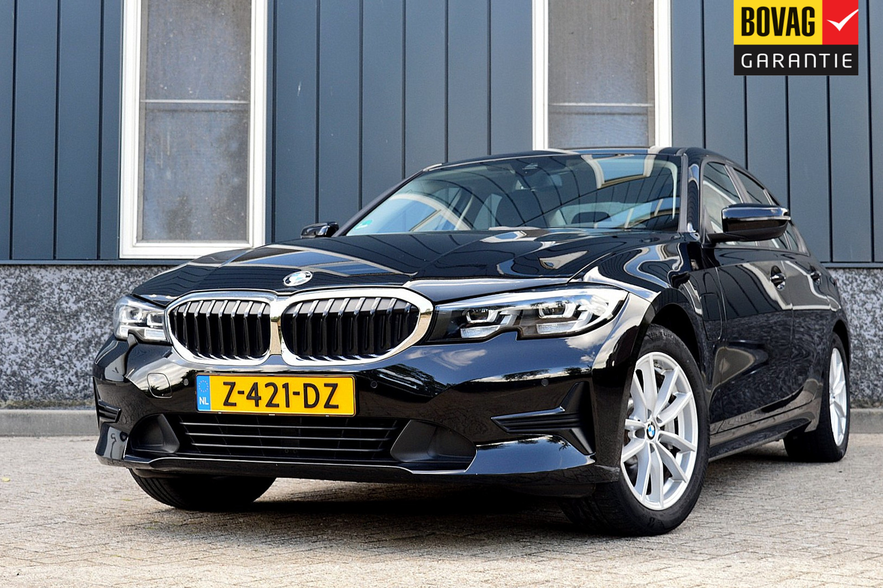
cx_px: 442
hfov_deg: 36.9
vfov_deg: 25.1
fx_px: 1324
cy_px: 294
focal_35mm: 54
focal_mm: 36
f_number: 8
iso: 400
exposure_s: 1/80
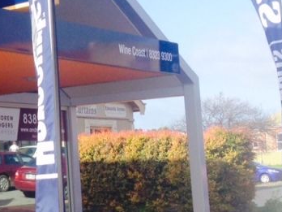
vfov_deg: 15.2
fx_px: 790
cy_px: 74
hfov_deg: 18.6
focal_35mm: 97
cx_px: -101
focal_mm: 4.12
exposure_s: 1/638
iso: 50
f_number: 2.4
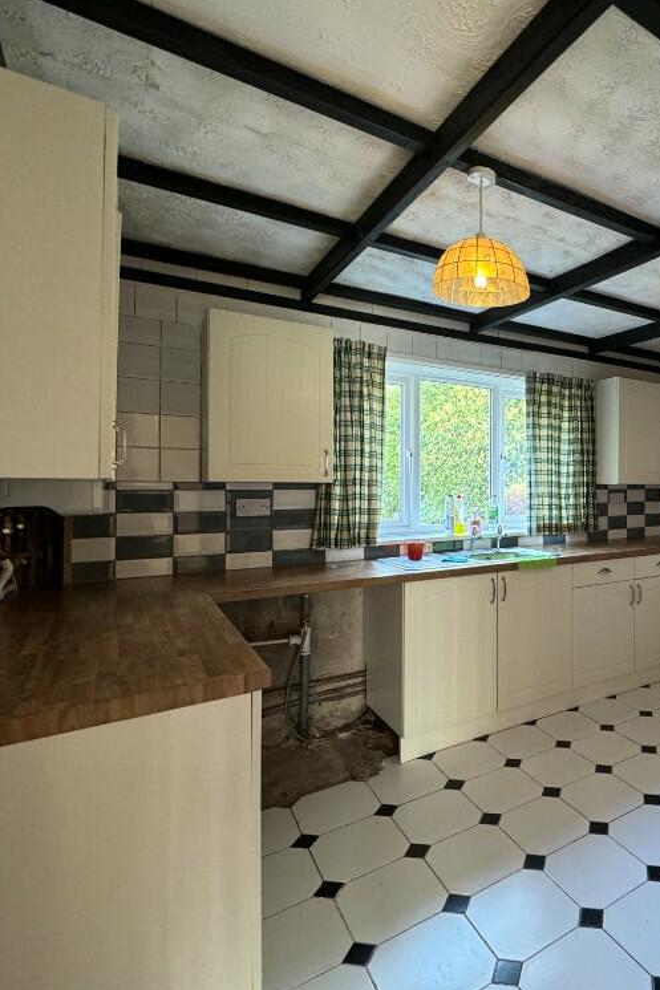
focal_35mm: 20
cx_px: 563
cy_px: 484
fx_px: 550
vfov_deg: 84.0
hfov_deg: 55.7
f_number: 2.2
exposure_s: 1/50
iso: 250
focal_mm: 2.22
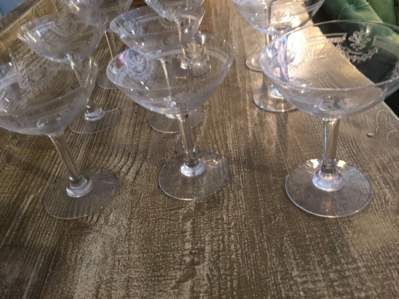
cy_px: 150
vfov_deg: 48.2
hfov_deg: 61.7
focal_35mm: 29
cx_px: 200
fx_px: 334
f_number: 2.2
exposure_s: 1/33
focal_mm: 4.15
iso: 200
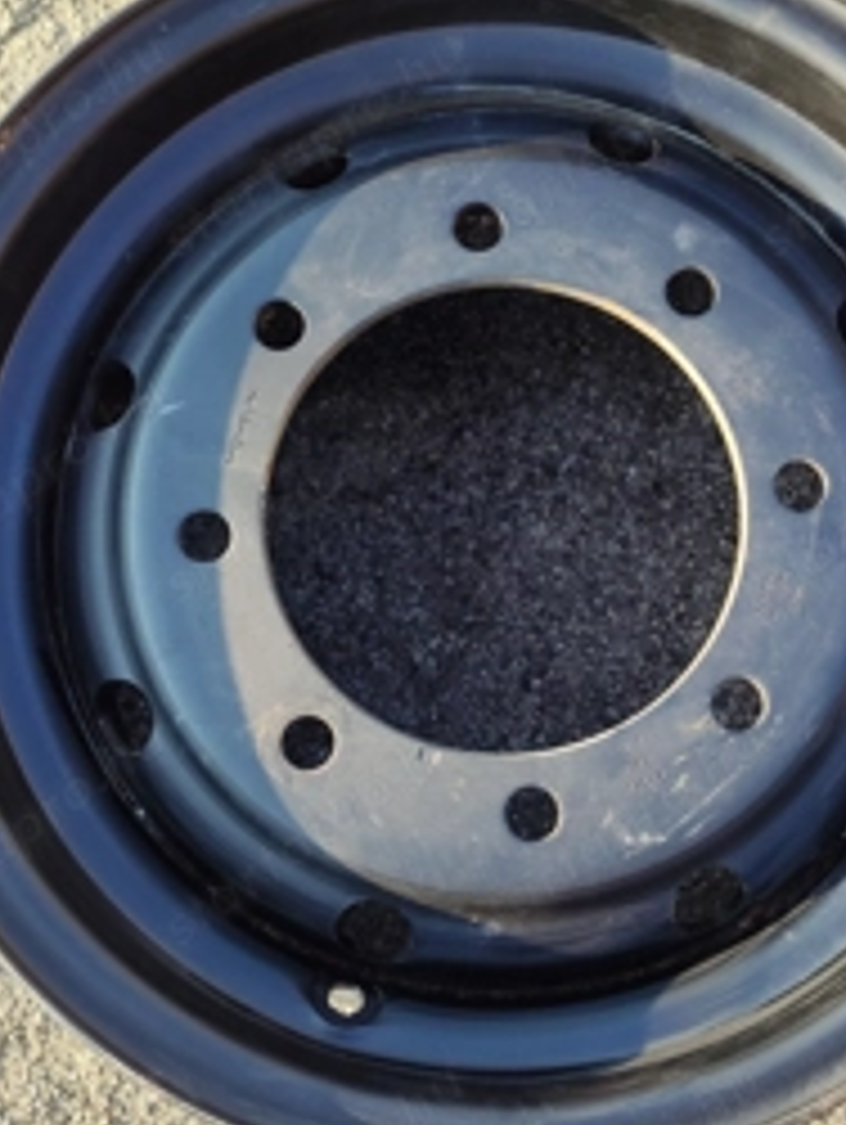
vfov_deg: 46.8
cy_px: 562
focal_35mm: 40
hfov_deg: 35.9
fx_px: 1301
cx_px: 490
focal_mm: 4.71
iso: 50
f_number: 1.79
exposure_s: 1/254
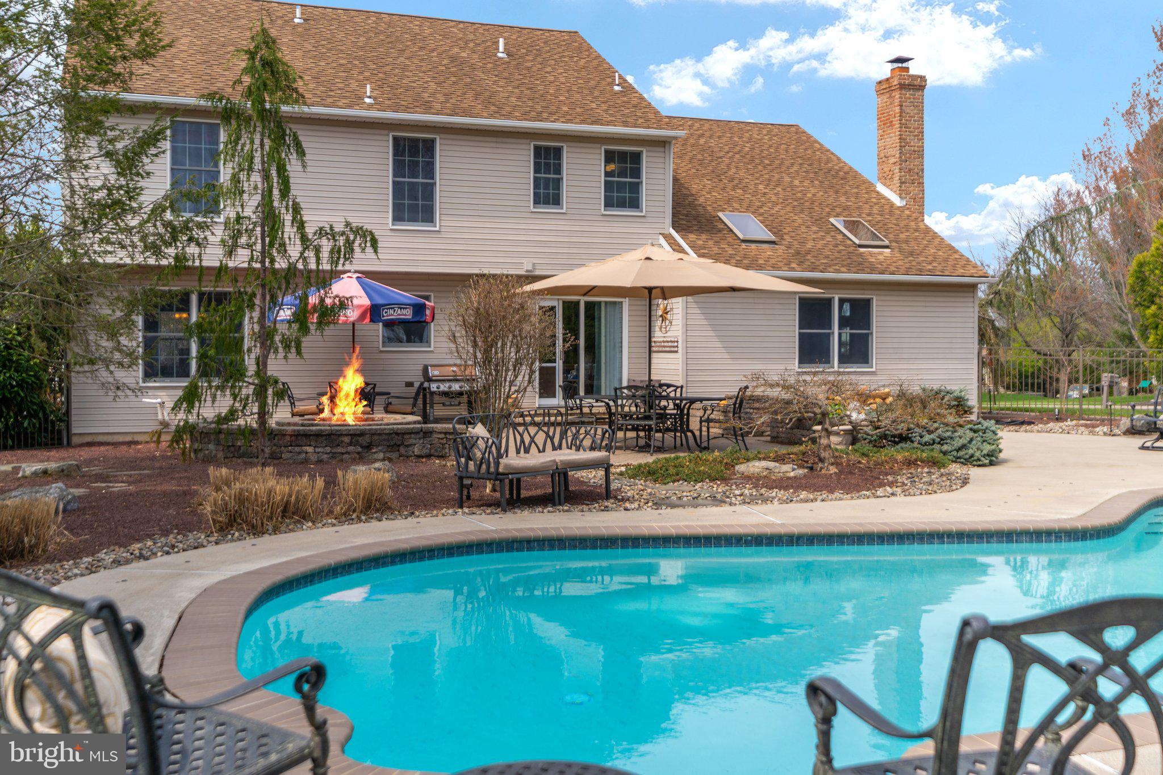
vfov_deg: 37.8
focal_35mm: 35
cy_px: 388
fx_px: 1131
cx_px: 582
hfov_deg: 54.4
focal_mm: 35
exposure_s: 1/2500
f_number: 2.8
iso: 200
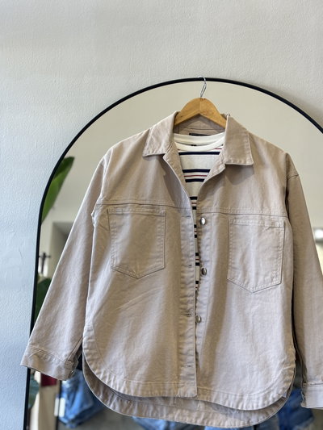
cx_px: 162
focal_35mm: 52
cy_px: 215
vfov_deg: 36.8
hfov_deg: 28.0
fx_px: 647
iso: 80
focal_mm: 5.96
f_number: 1.6
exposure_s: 1/50
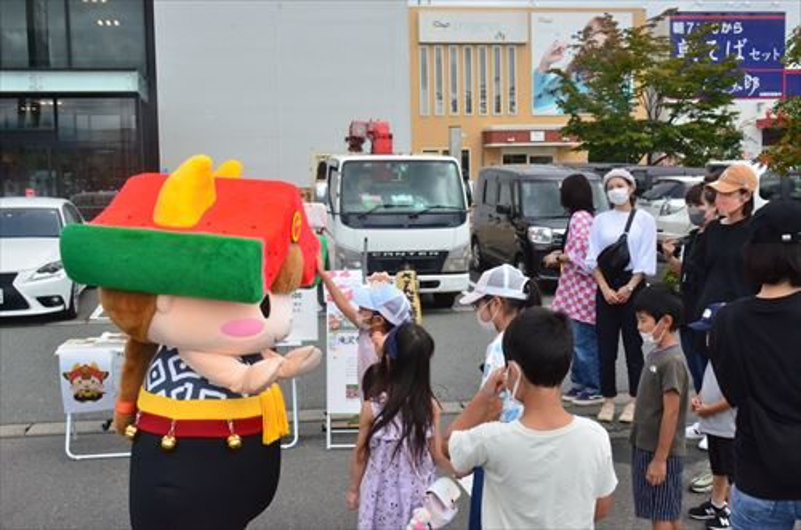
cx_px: 400
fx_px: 999
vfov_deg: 29.7
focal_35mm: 45
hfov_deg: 43.7
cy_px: 265
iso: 2500
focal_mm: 30
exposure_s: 1/1000
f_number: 16
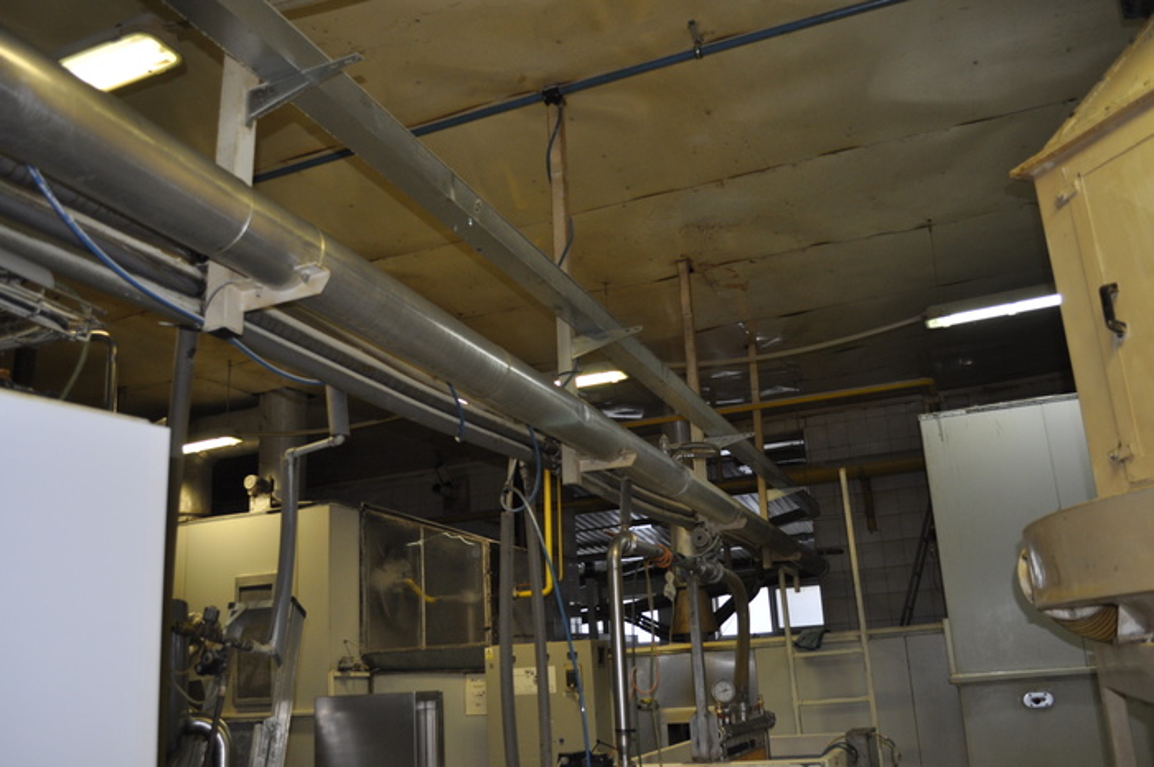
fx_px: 961
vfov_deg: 43.5
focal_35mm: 30
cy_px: 384
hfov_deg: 62.0
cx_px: 577
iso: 720
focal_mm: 20
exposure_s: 1/125
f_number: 3.8
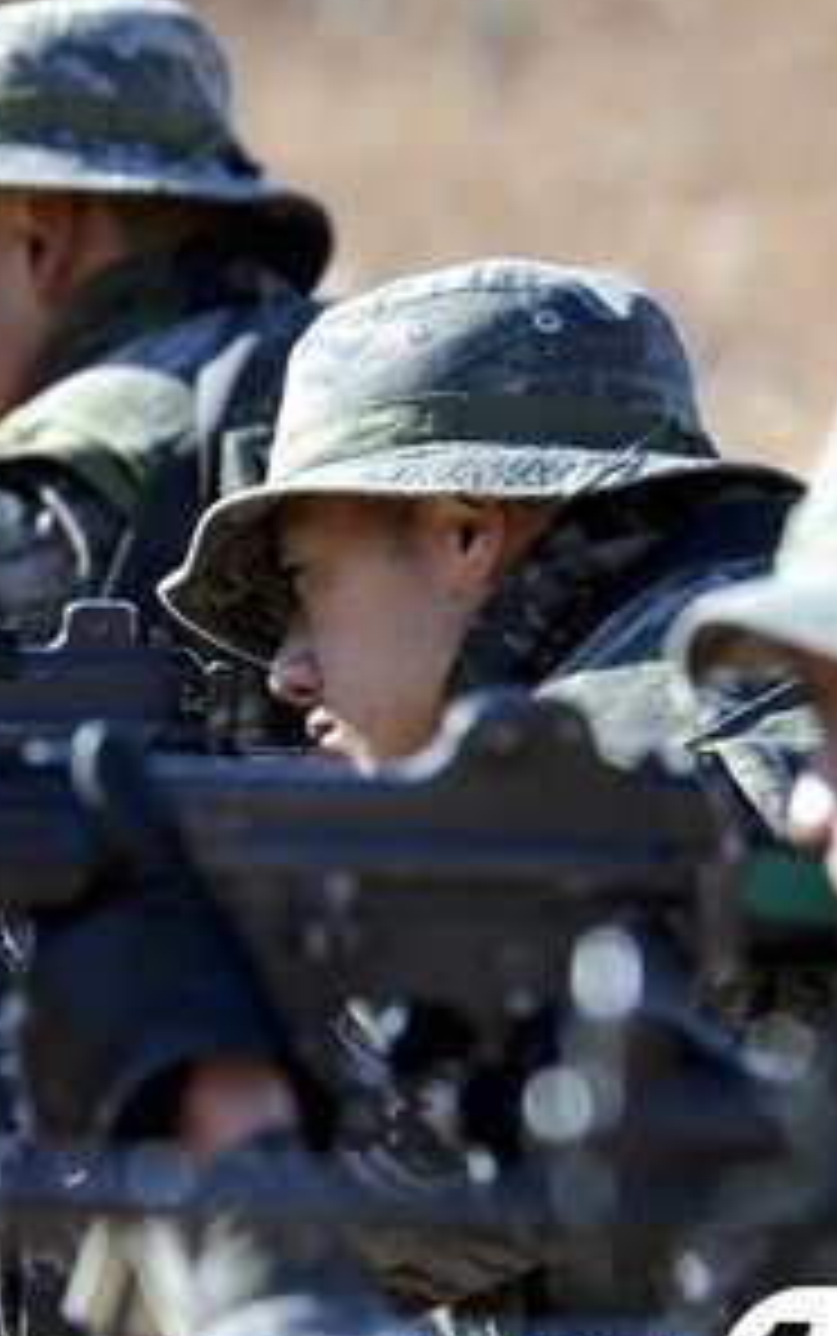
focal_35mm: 633
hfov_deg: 2.1
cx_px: -252
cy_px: 731
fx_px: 23069
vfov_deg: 3.3
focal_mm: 330
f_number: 7.1
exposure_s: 1/200
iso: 200
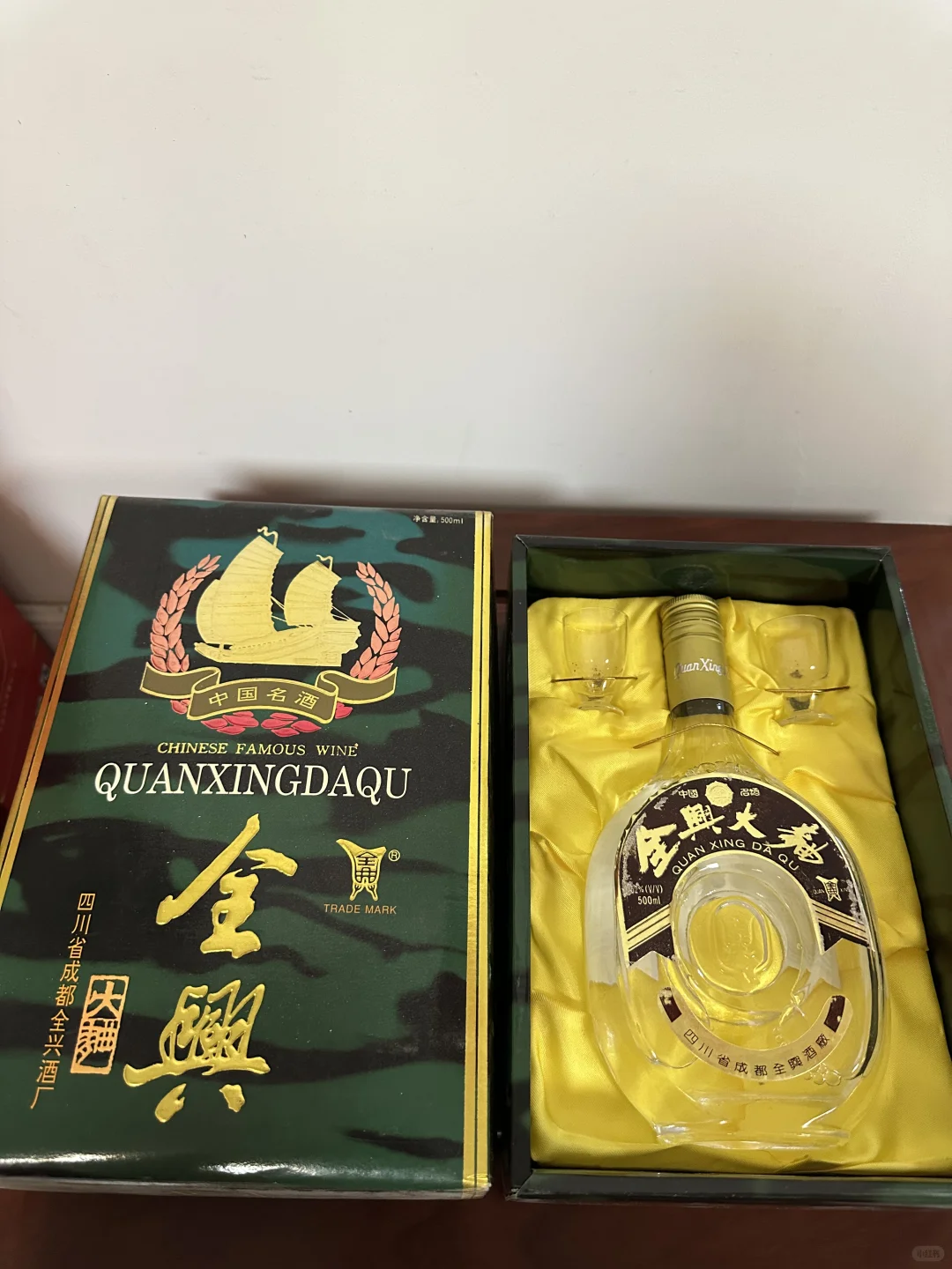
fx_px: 880
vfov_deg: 71.6
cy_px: 634
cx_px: 476
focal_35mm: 24
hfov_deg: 56.8
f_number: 1.78
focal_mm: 6.86
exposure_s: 1/60
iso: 500
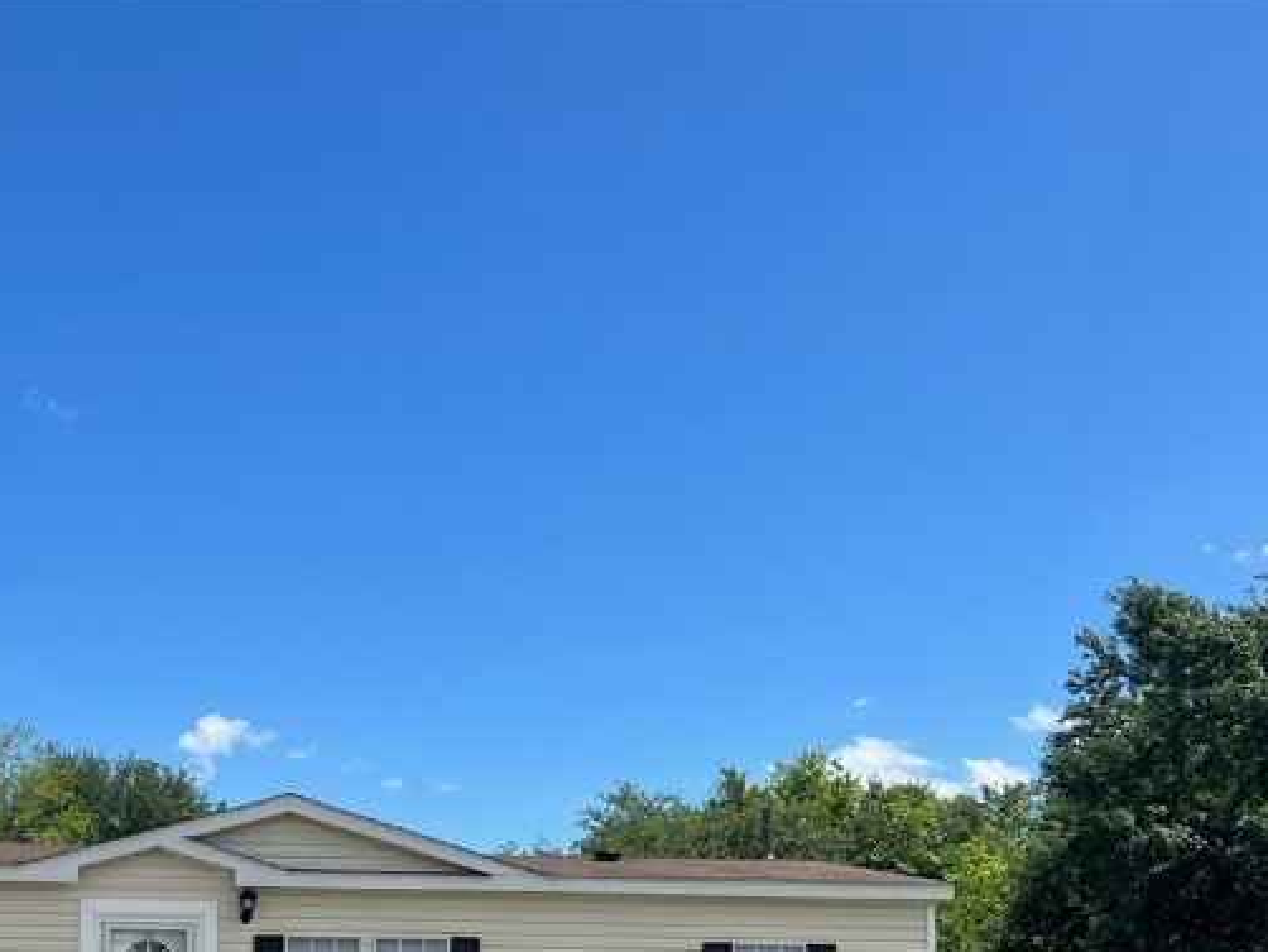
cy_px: 960
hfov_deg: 35.8
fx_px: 1942
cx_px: 422
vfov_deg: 26.1
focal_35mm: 53
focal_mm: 5.7
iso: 50
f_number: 1.5
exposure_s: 1/4630
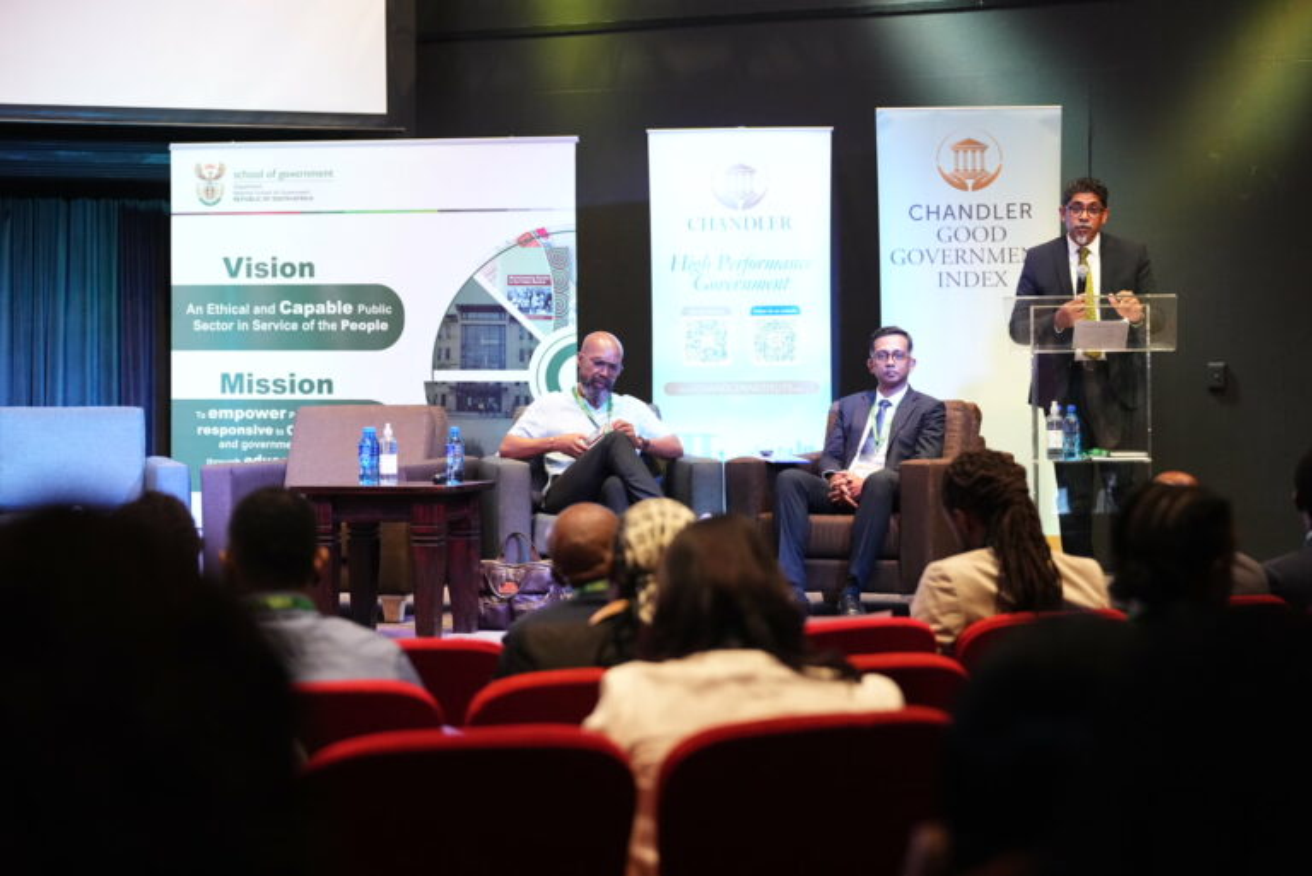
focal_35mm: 69
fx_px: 2516
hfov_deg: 29.2
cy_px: 438
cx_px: 656
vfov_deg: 19.8
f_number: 2.8
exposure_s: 1/200
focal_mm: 69
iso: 6400
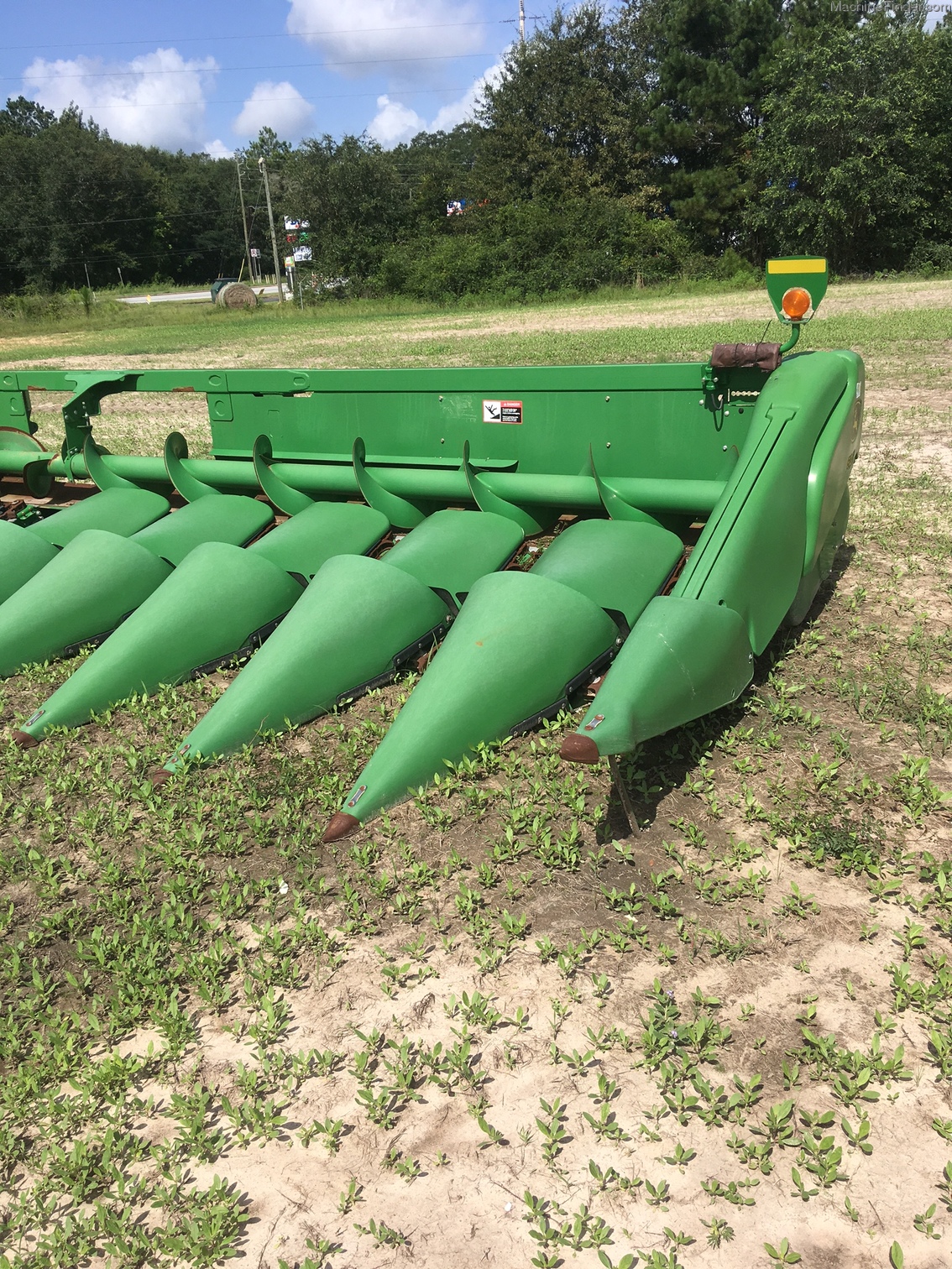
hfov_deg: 48.2
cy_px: 634
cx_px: 476
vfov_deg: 61.7
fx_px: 1063
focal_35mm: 29
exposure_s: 1/2079
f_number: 2.2
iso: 25
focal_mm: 4.15
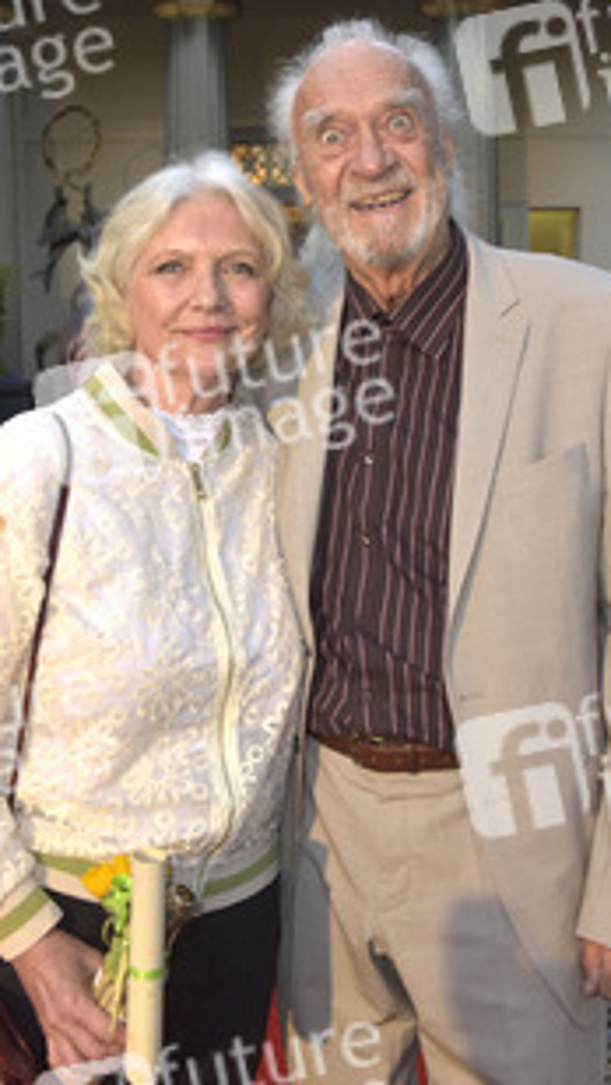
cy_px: 579
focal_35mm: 42
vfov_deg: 48.3
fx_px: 1209
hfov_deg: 28.4
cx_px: 316
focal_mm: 31
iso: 640
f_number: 5.6
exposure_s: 1/200
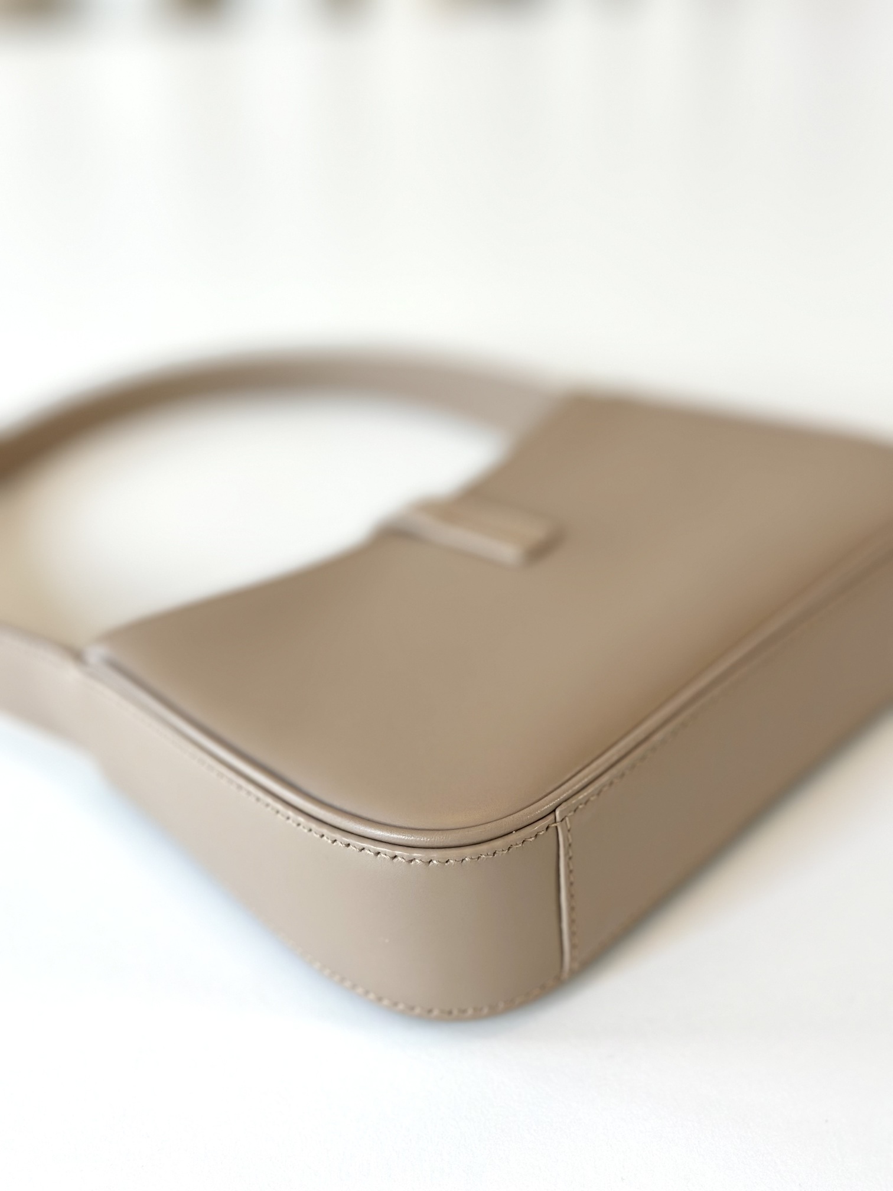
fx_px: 1651
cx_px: 446
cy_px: 596
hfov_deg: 30.3
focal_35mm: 48
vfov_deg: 39.7
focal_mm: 6.86
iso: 80
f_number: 1.78
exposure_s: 1/100
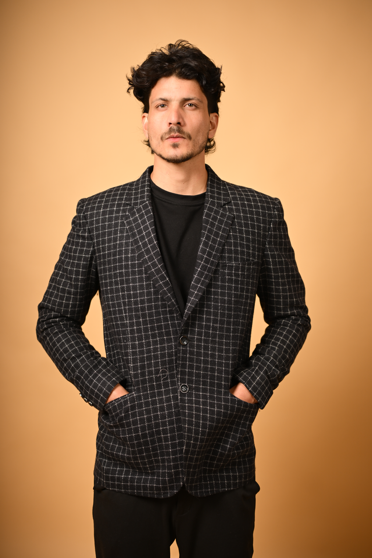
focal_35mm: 50
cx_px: 186
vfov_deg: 39.6
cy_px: 279
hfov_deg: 27.0
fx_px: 775
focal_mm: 50
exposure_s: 1/1000
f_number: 2.2
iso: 200
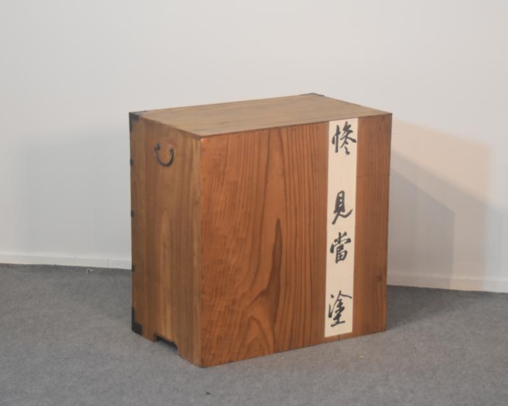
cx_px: 249
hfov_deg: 16.0
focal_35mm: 120
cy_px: 215
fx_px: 1804
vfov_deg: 12.8
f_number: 5
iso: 1100
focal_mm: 62
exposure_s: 1/60
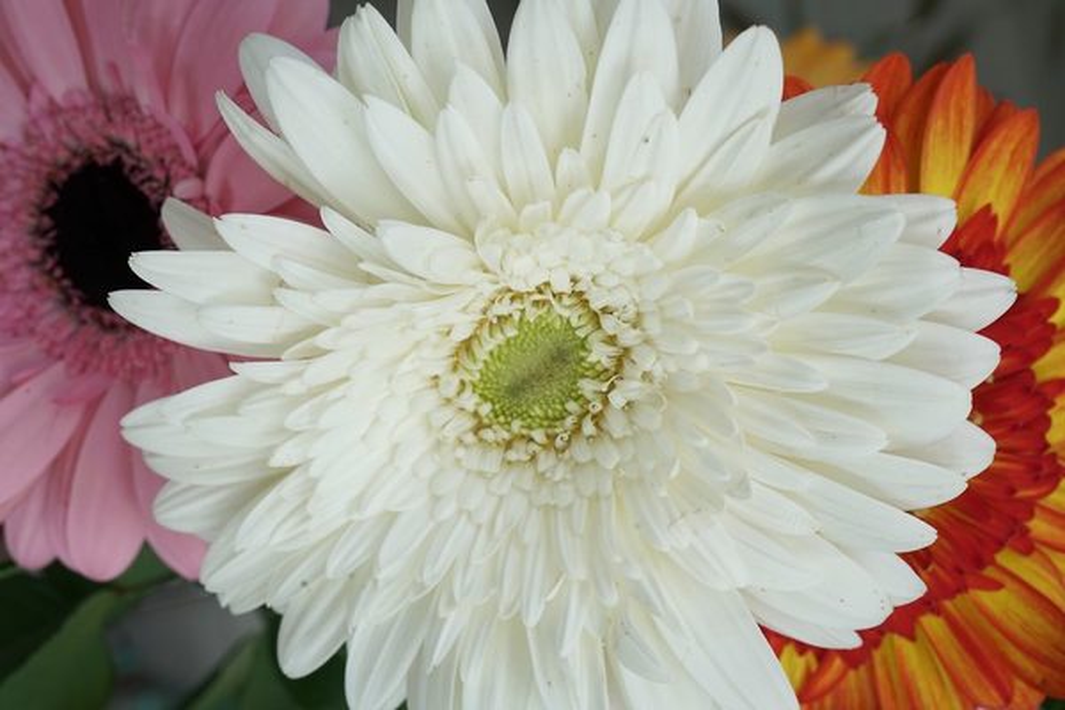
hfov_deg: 39.6
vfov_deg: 27.0
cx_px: 532
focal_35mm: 50
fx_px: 1479
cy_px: 355
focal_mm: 50
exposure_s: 1/60
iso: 400
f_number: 11
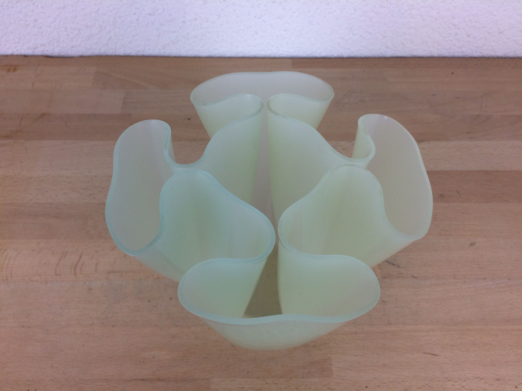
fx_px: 437
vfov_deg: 48.2
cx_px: 261
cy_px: 196
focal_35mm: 29
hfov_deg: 61.7
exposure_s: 1/100
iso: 50
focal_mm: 4.15
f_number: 2.2
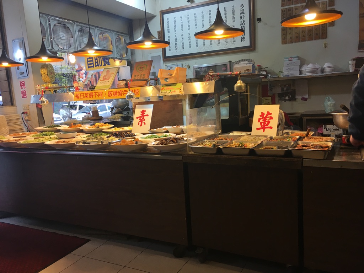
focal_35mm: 29
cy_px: 136
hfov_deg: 61.7
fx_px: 305
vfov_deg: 48.2
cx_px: 182
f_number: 2.2
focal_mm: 4.15
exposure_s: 1/30
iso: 25
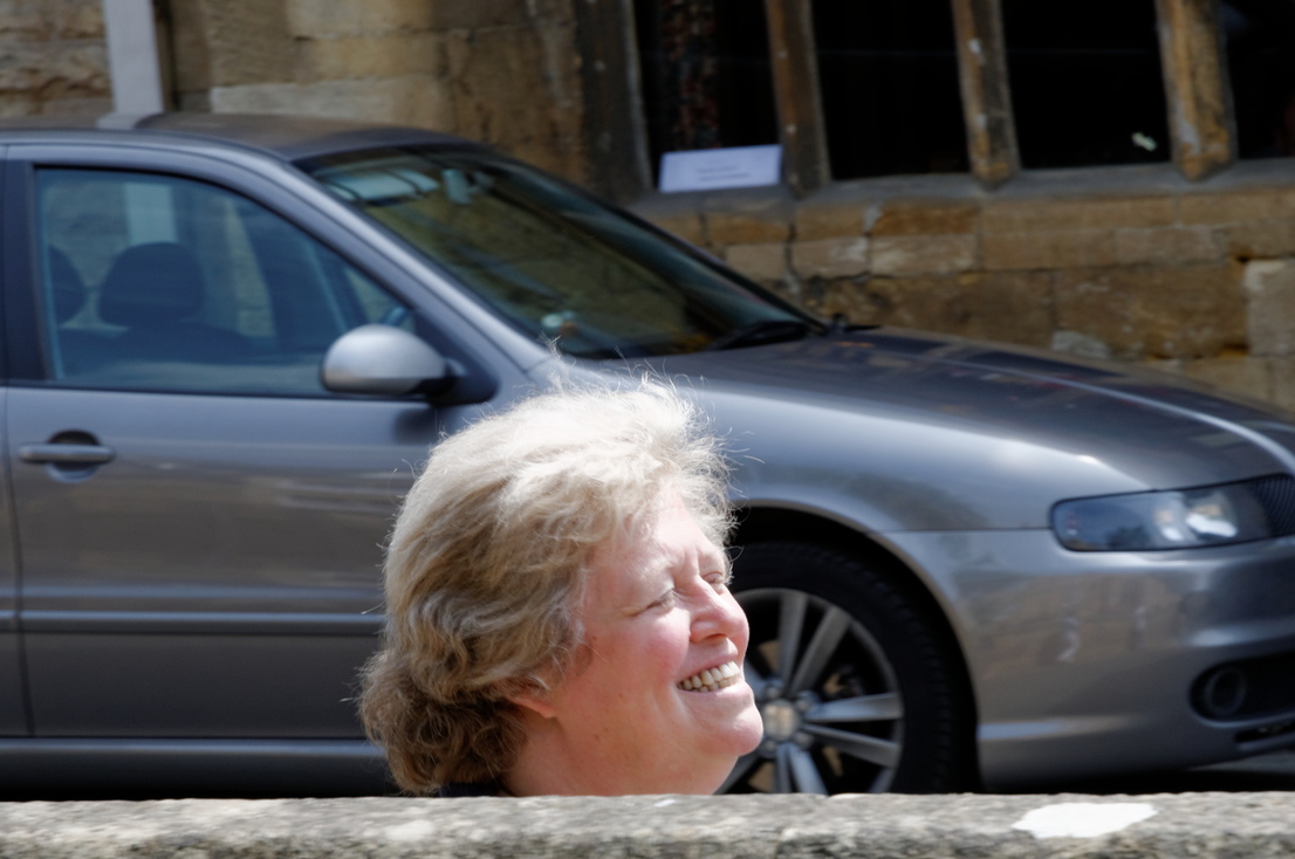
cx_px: 673
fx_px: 5986
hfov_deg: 12.3
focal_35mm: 167
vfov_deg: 8.2
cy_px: 549
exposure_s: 1/100
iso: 200
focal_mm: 85
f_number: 11
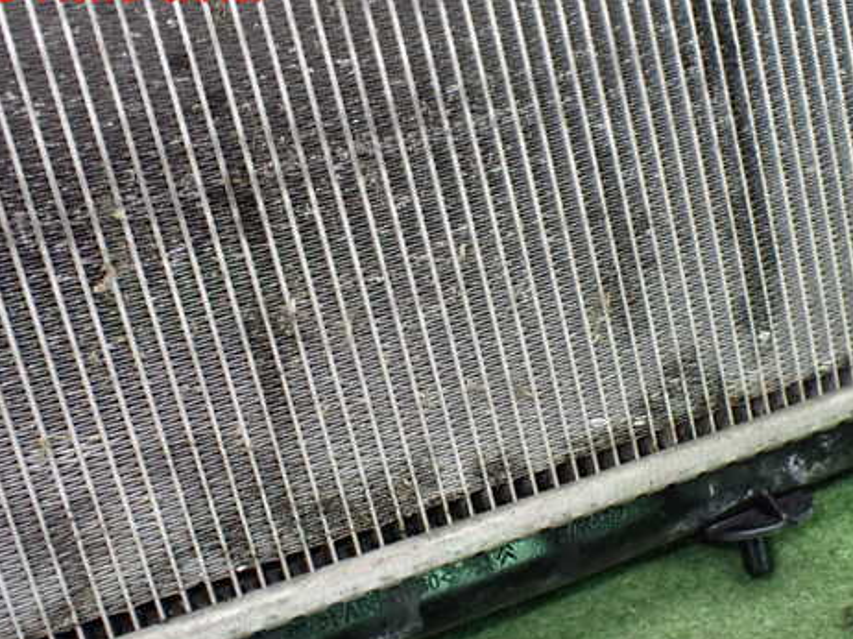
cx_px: 480
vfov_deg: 36.7
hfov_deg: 47.8
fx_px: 961
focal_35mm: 39
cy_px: 382
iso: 800
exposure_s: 1/100
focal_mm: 5.4
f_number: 2.3
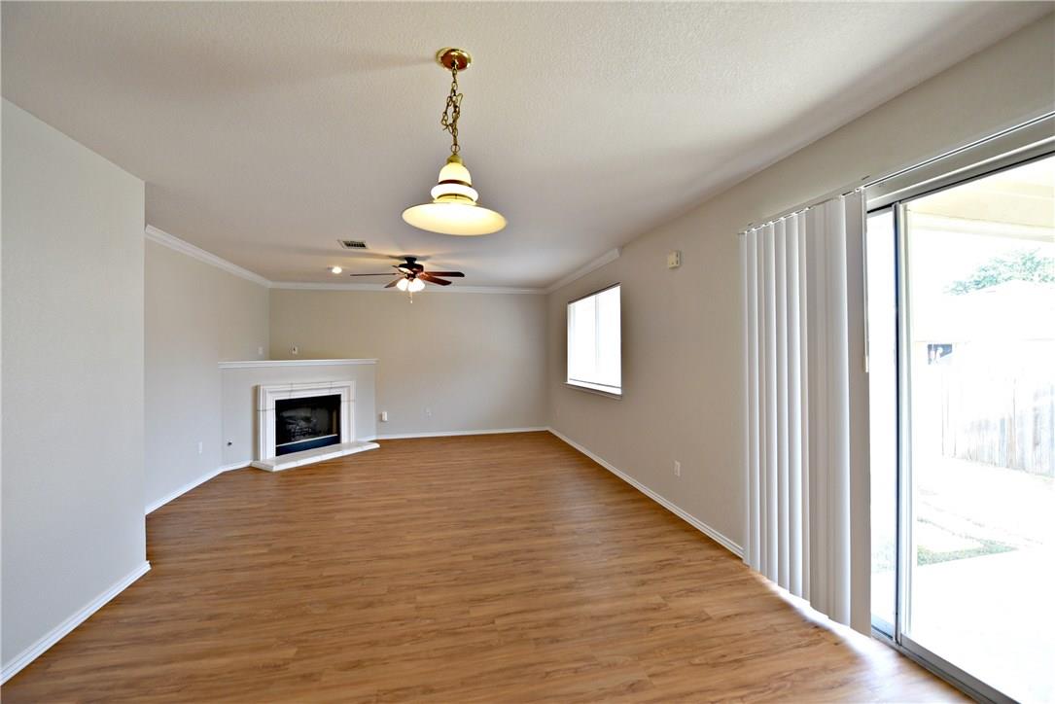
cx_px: 528
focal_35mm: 14
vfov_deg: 81.2
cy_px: 352
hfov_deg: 104.2
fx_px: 410
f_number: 5
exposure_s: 1/100
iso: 400
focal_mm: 14
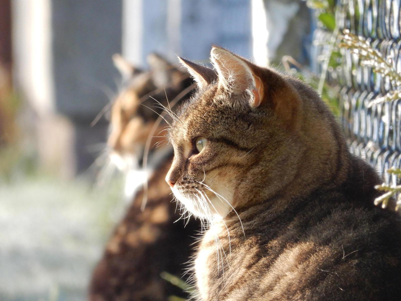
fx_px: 9731
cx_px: 200
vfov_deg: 1.8
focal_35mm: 840
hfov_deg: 2.4
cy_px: 150
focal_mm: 151
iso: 400
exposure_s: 1/200
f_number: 6.9
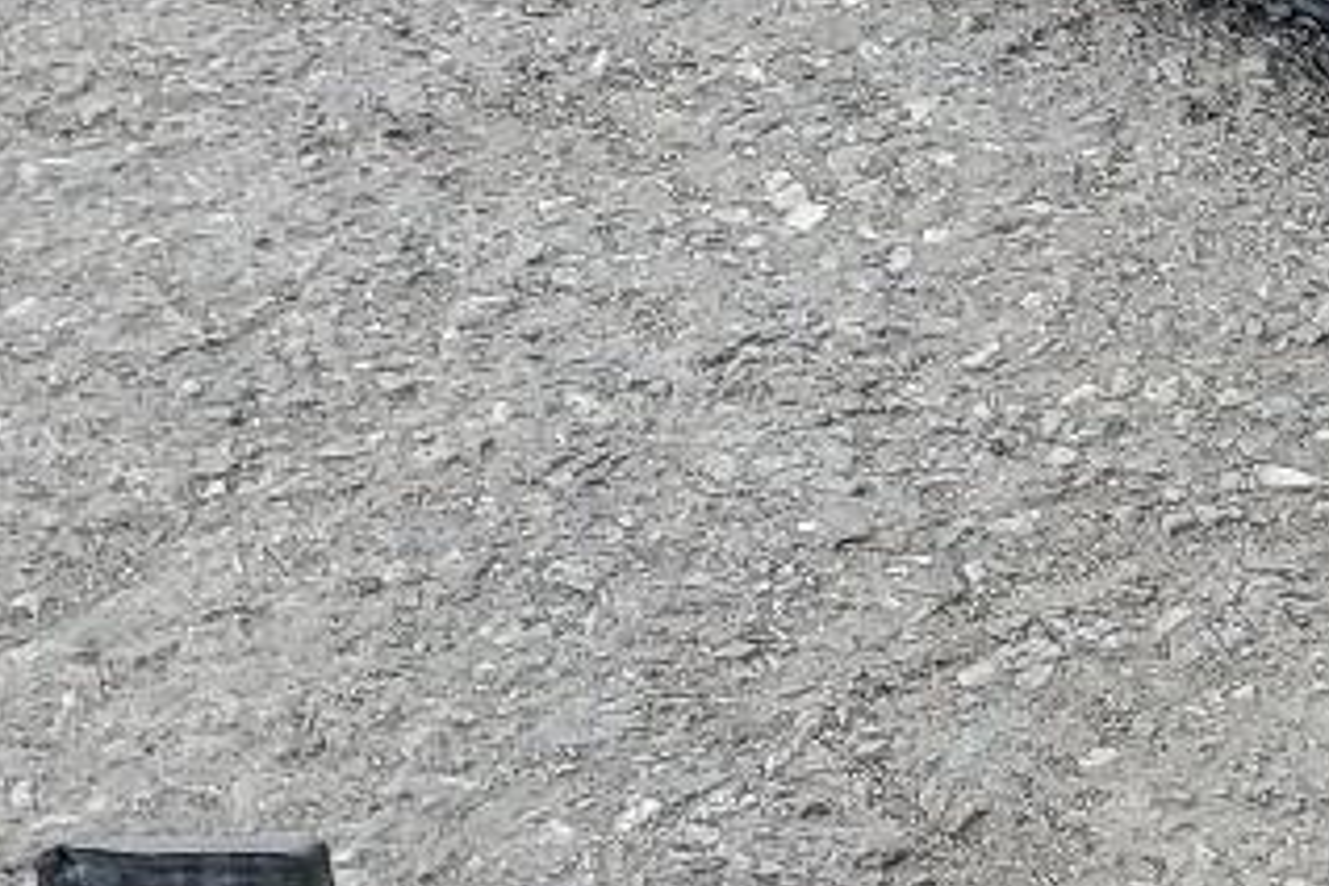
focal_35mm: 136
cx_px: 1726
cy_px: 117
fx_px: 5020
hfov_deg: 14.5
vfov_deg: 10.0
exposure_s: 1/137
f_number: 1.5
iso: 50
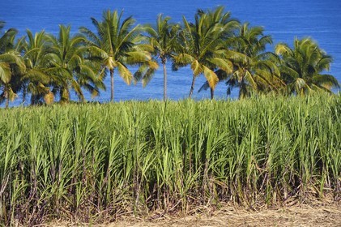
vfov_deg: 6.9
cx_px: 170
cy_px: 114
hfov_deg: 10.3
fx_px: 1893
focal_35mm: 200
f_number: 11
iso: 200
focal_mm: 200
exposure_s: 1/320
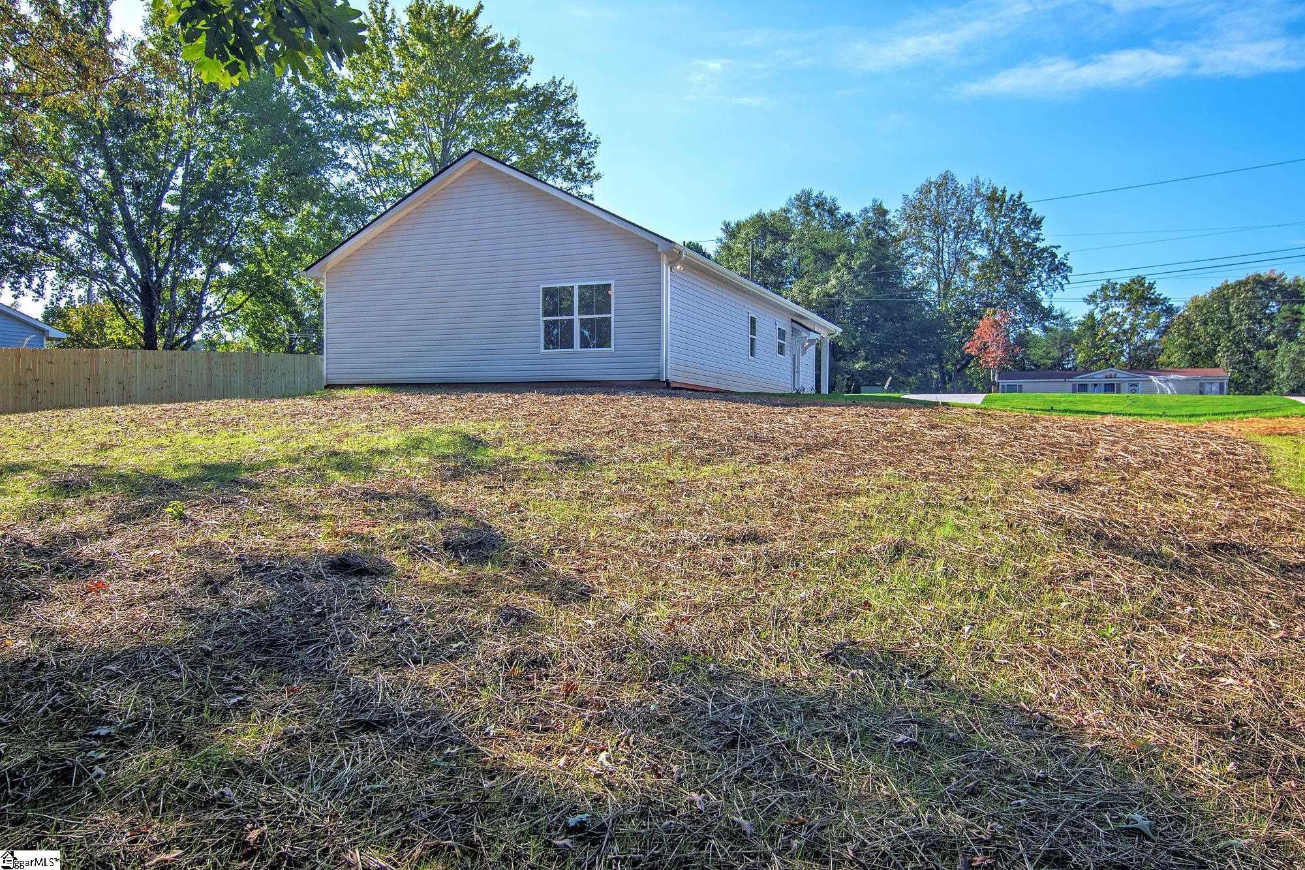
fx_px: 870
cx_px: 652
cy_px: 435
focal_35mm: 24
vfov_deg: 53.1
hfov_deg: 73.7
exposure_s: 1/400
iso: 320
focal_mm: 16
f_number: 7.1
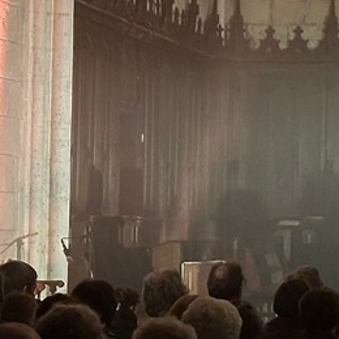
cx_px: 585
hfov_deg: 8.6
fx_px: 2172
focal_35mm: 196
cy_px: 72
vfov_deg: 8.9
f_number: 1.78
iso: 500
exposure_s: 1/34
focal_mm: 6.86
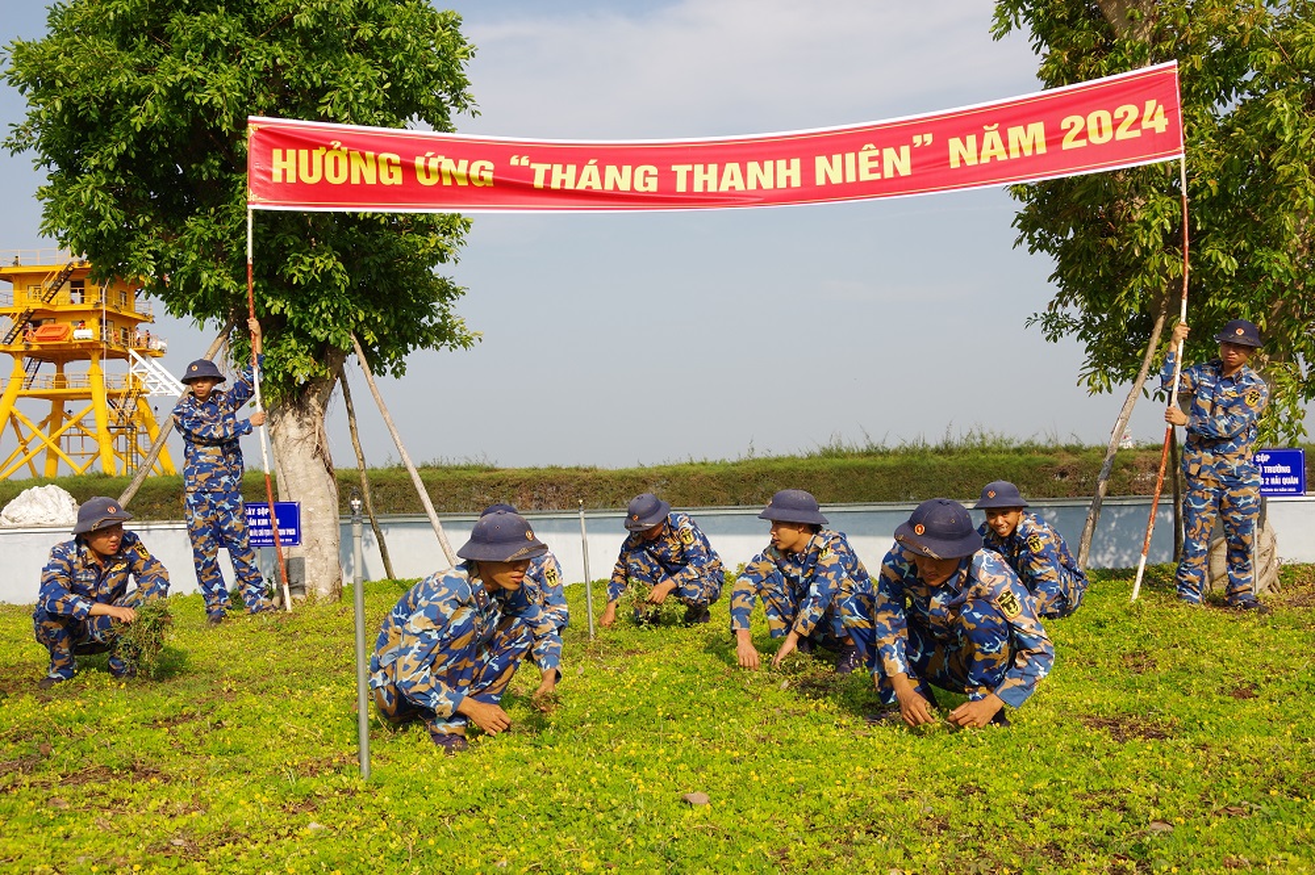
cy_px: 438
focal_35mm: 36
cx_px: 658
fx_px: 1314
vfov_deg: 36.8
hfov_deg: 53.1
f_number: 9
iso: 100
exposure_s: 1/125
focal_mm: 24
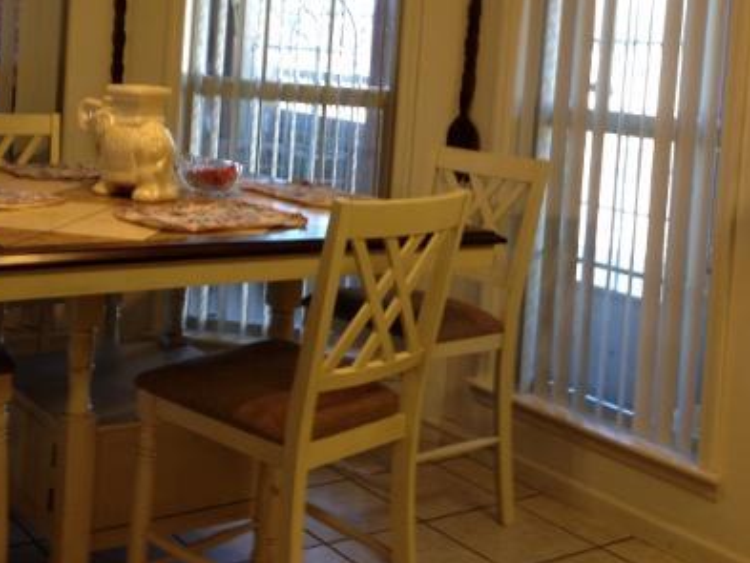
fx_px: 1235
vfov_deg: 25.2
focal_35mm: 57
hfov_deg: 33.6
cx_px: 279
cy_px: 107
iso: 64
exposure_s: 1/24
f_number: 2.4
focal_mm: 4.28
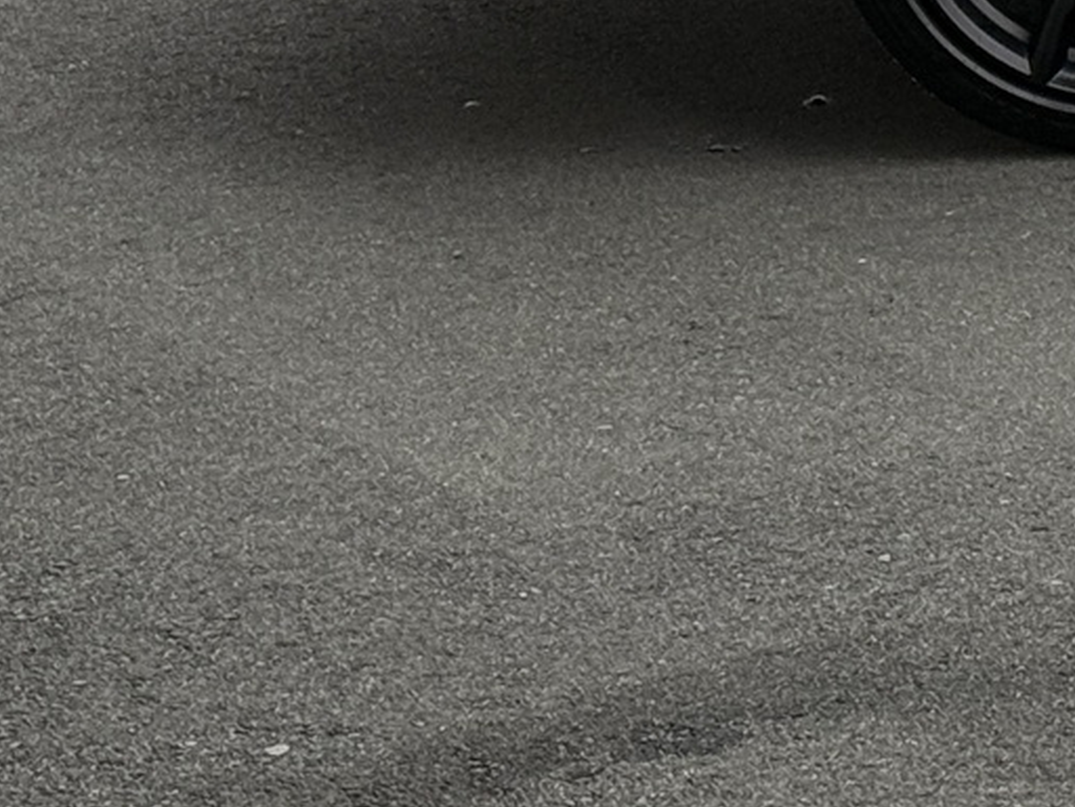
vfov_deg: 7.5
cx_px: 2137
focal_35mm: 192
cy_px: -622
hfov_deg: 9.6
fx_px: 5963
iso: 64
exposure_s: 1/496
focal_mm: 6.76
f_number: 1.78
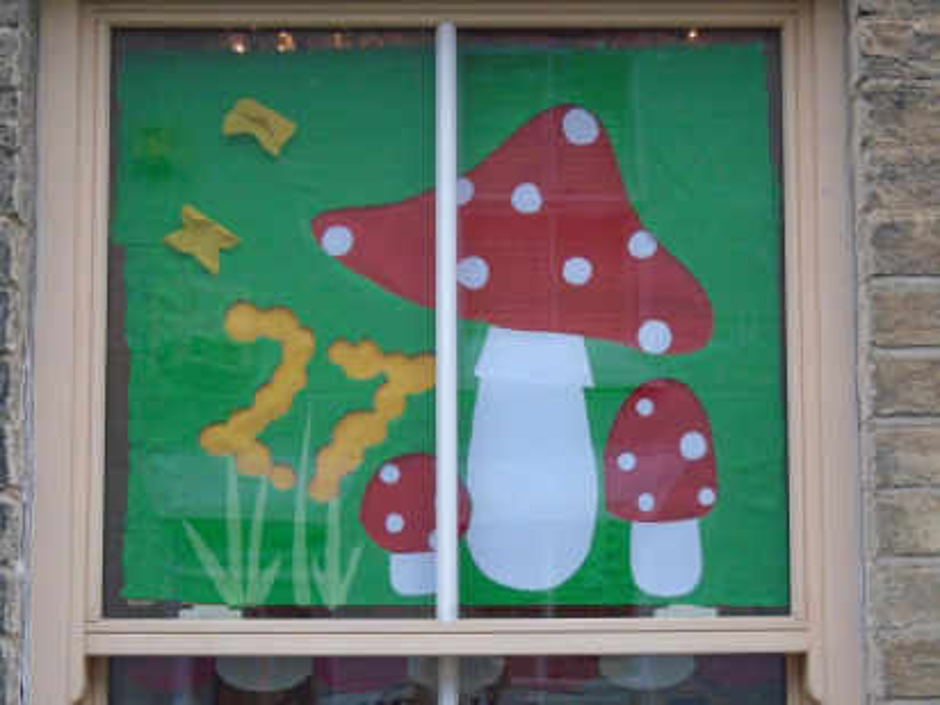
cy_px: 352
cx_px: 470
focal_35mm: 93
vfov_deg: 15.9
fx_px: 2525
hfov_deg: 21.1
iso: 800
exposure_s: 1/200
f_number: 5.1
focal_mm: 16.4
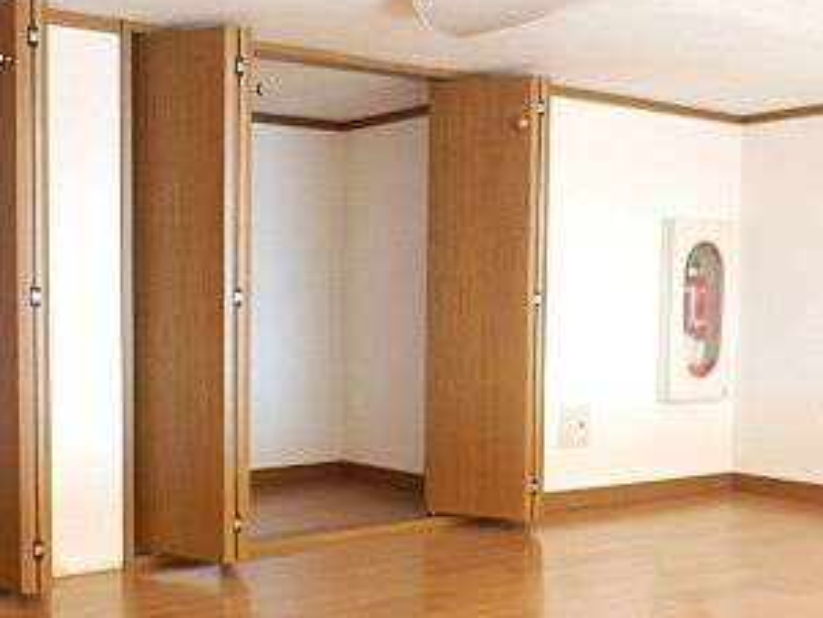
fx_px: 1213
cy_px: 380
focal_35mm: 51
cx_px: 347
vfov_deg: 28.5
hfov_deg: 37.4
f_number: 3
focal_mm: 4.2
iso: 200
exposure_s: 1/8
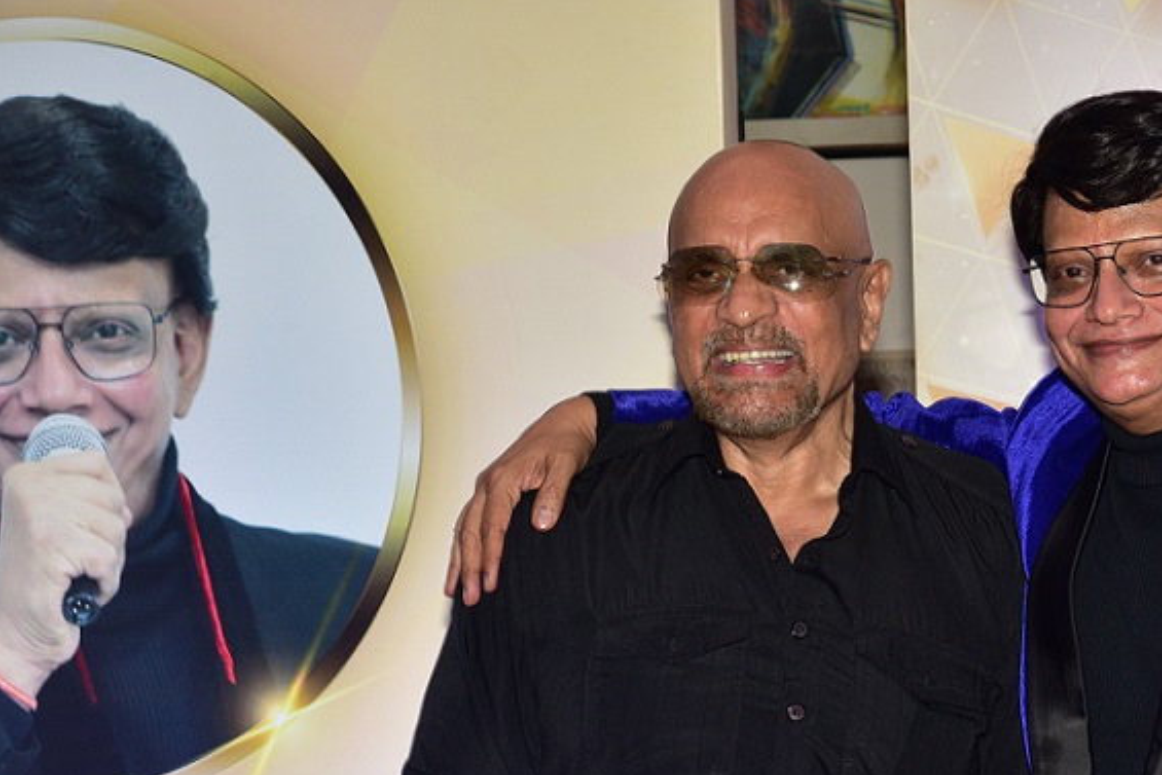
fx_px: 4197
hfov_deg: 15.7
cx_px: 883
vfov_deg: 10.5
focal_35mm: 130
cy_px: 625
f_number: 7.1
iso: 1000
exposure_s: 1/60
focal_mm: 78
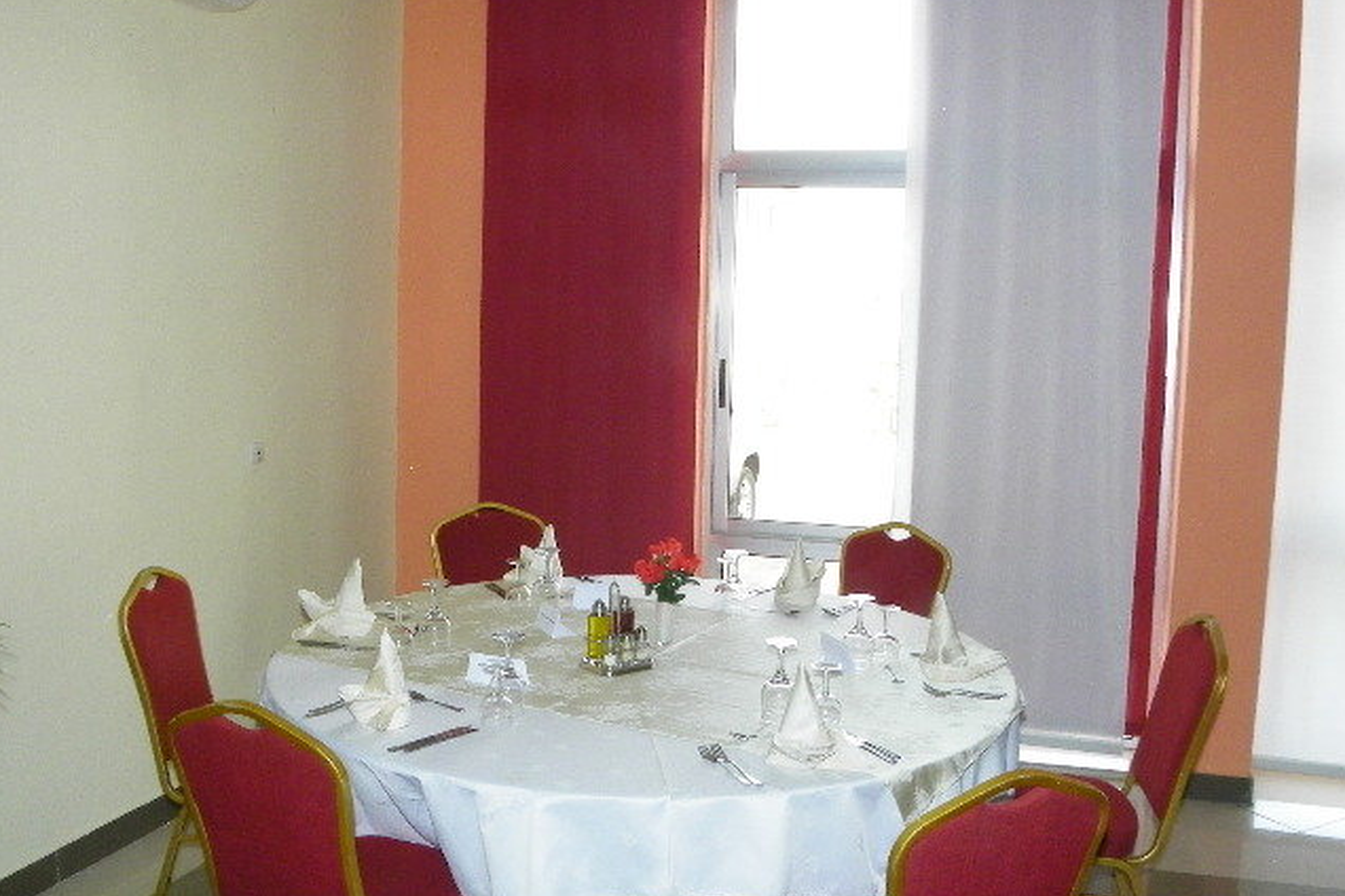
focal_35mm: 34
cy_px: 421
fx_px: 1270
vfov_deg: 38.9
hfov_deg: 55.8
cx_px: 694
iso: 200
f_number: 7.1
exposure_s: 1/60
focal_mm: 4.6
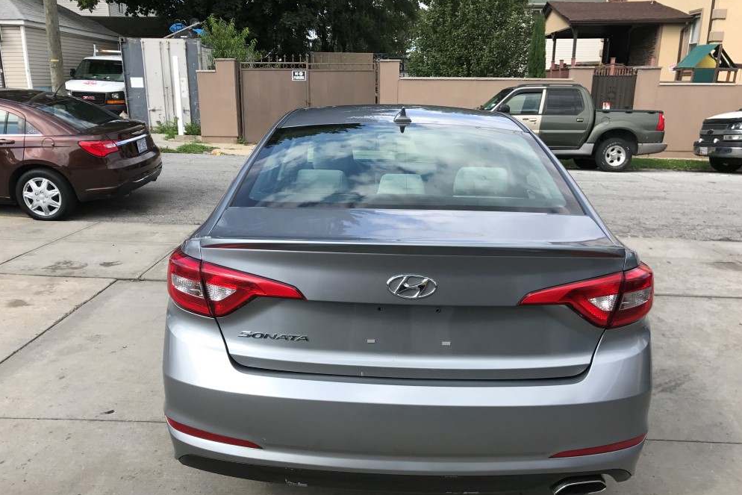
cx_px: 368
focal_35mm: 30
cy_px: 278
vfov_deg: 43.5
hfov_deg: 61.9
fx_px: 618
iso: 20
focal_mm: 3.99
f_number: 1.8
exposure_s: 1/1140
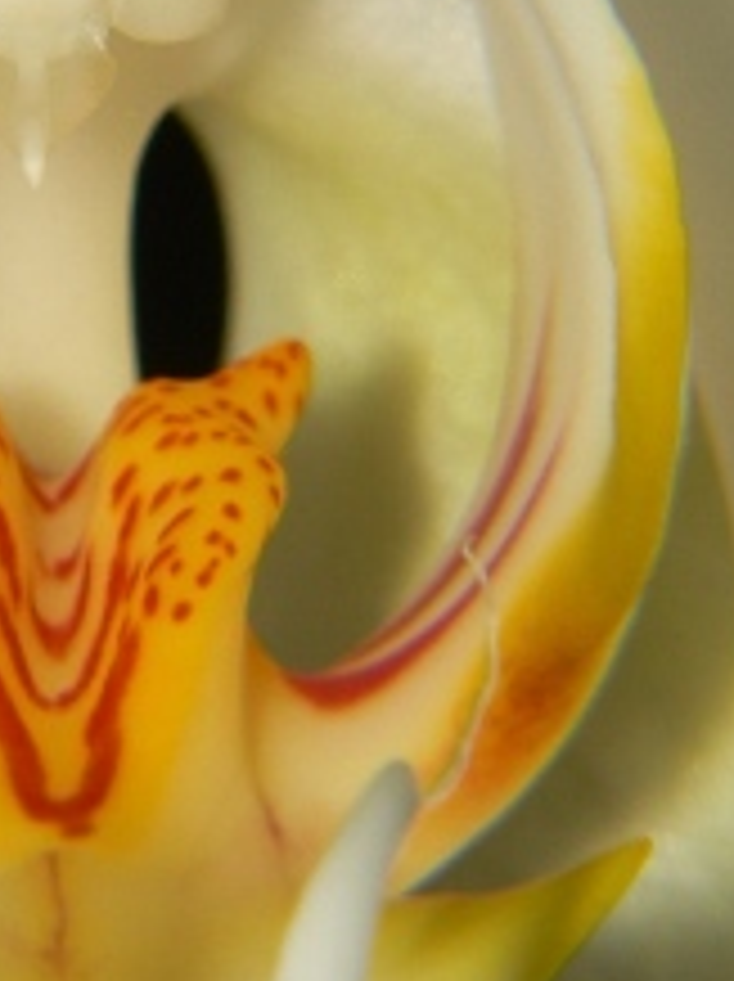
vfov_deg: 3.7
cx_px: 5
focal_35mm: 535
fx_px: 15155
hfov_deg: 2.8
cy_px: 369
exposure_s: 1/30
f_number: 8
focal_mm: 43.3
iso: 80
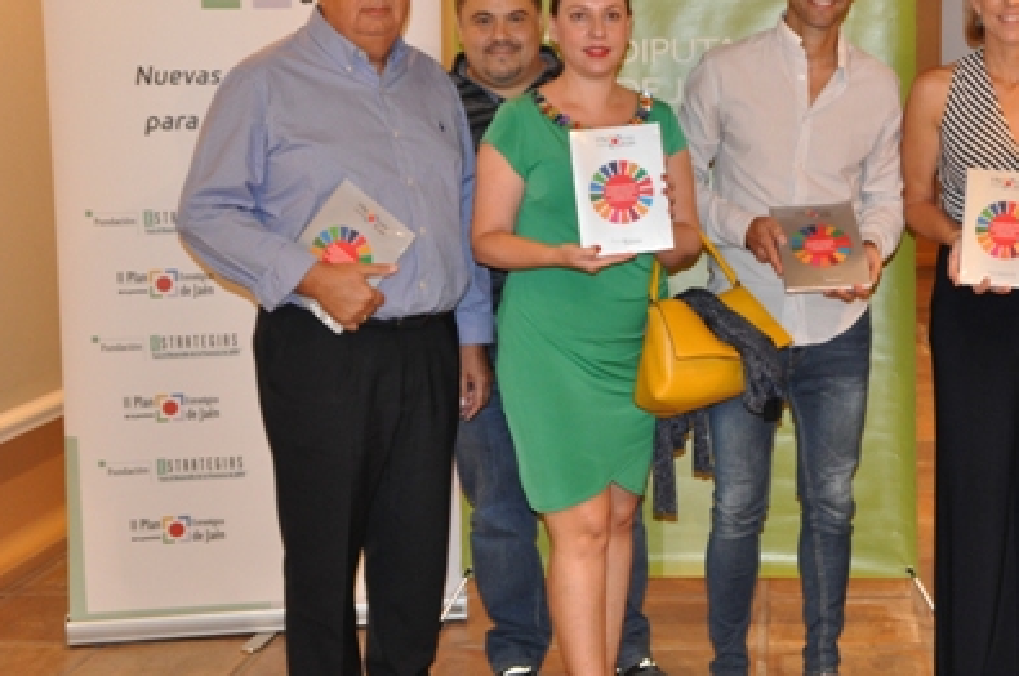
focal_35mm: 61
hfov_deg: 32.6
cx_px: 725
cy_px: 270
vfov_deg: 22.2
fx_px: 1718
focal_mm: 25
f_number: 3.8
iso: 800
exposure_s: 1/60
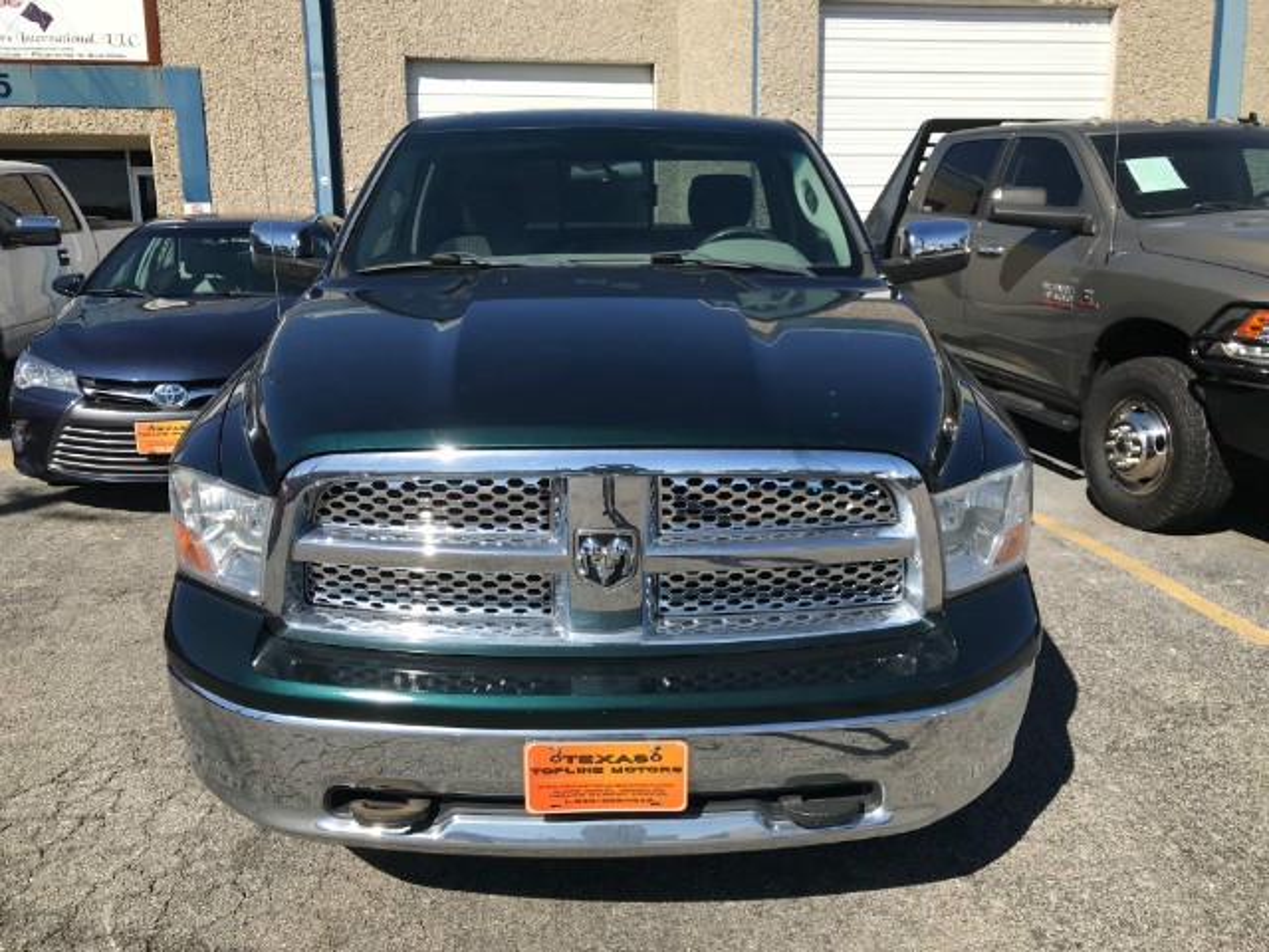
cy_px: 476
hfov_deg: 63.4
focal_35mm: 28
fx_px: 1026
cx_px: 634
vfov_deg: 49.7
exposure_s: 1/2283
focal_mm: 3.99
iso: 20
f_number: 1.8
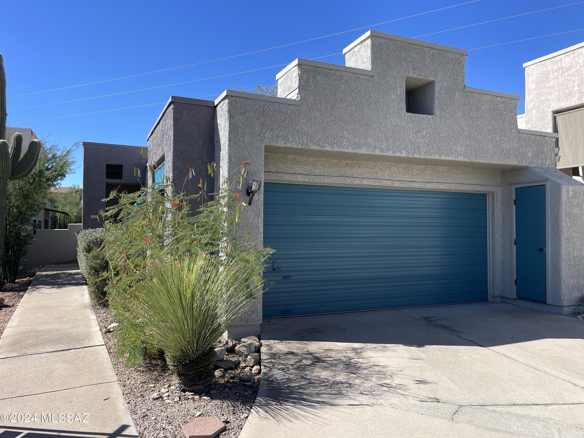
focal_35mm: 26
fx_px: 439
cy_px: 219
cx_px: 292
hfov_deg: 67.3
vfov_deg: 53.1
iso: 32
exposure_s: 1/2353
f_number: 1.6
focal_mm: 4.2
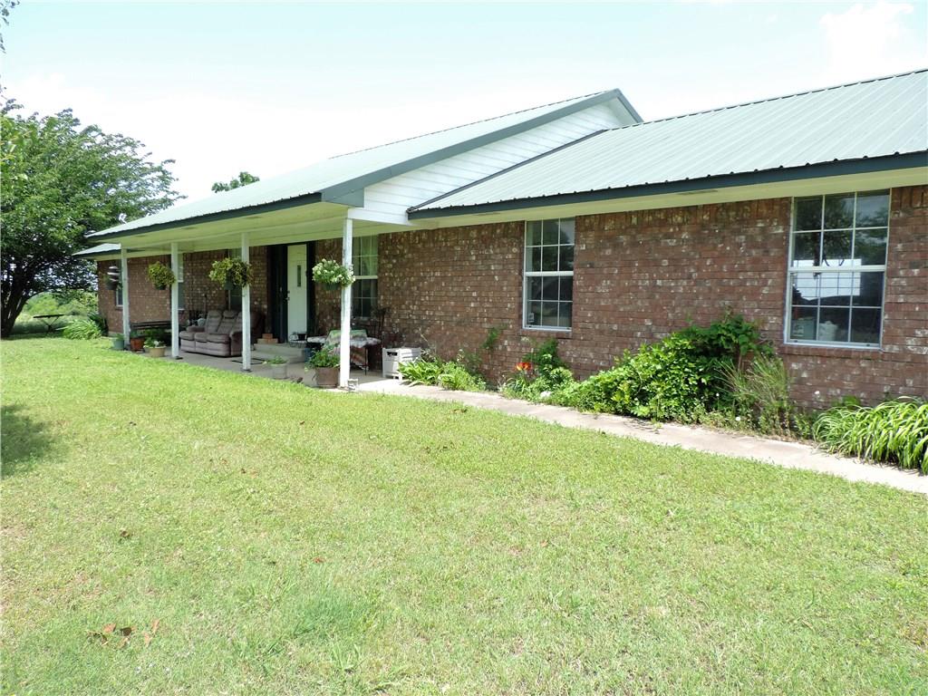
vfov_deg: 56.8
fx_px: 643
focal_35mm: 24
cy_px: 348
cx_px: 464
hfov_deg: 71.6
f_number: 3
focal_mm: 4.3
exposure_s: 1/800
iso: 200
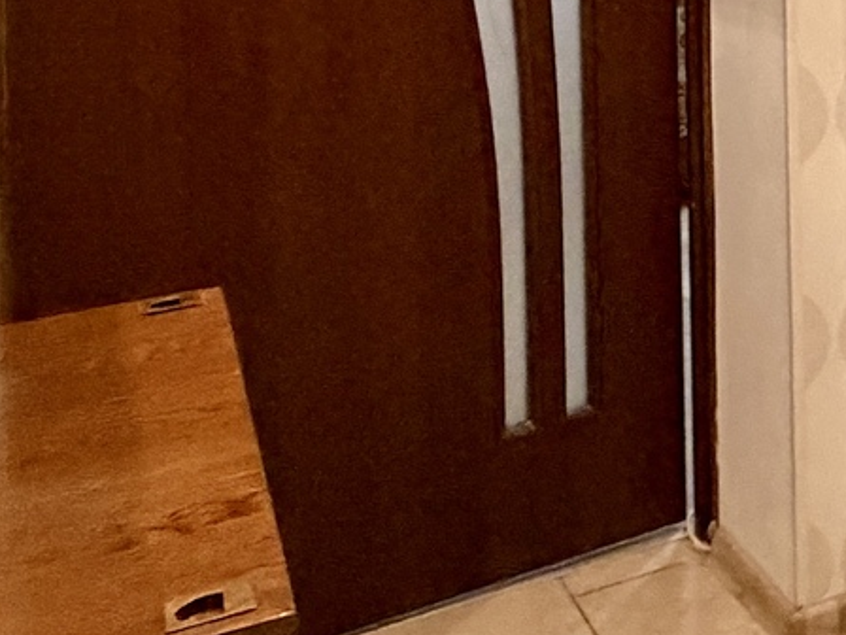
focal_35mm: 64
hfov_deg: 21.9
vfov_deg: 20.6
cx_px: 1437
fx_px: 1564
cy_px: -221
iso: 500
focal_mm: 2.22
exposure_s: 1/50
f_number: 2.2
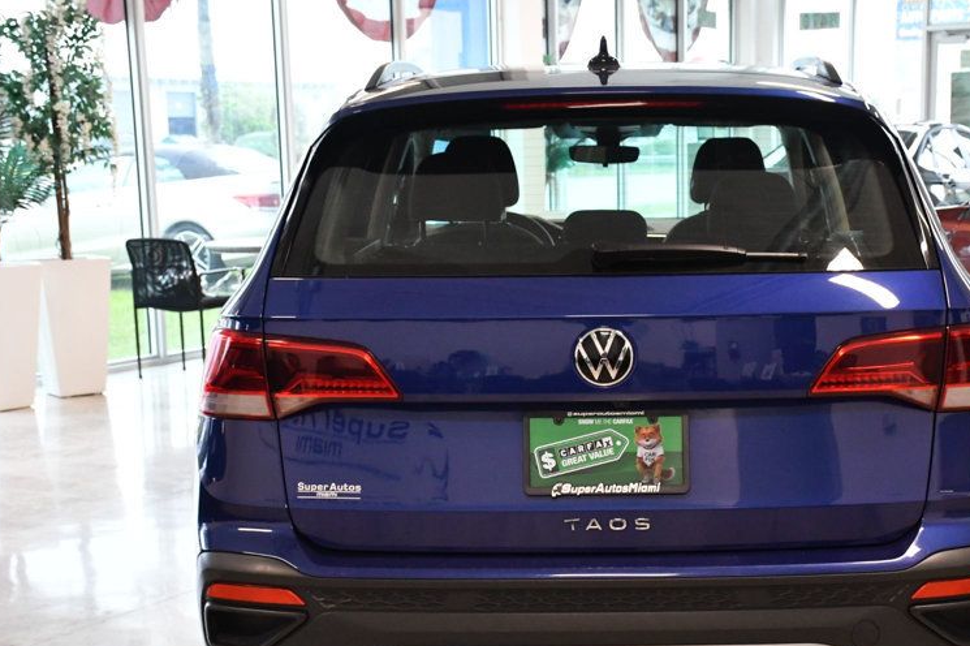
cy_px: 422
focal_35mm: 66
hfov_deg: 30.4
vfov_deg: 20.5
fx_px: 1777
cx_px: 613
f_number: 7.1
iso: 2500
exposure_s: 1/200
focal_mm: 32
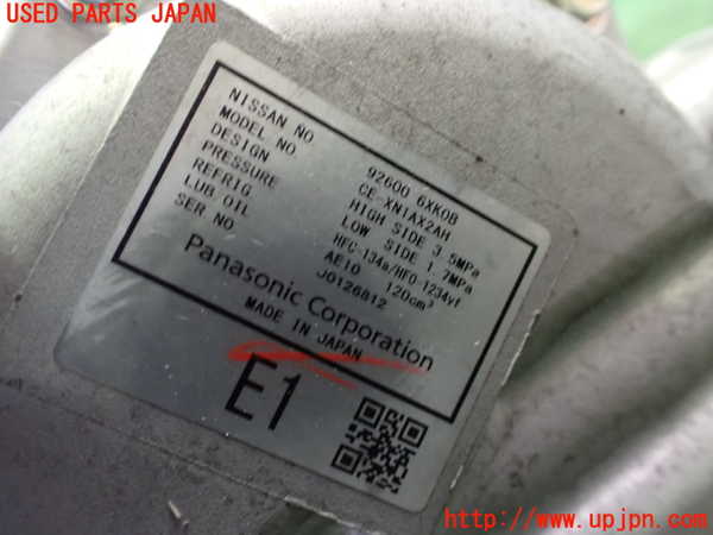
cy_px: 268
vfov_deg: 46.8
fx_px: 618
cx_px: 356
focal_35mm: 30
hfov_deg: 60.0
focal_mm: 5.4
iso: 1250
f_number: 2.3
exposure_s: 1/30
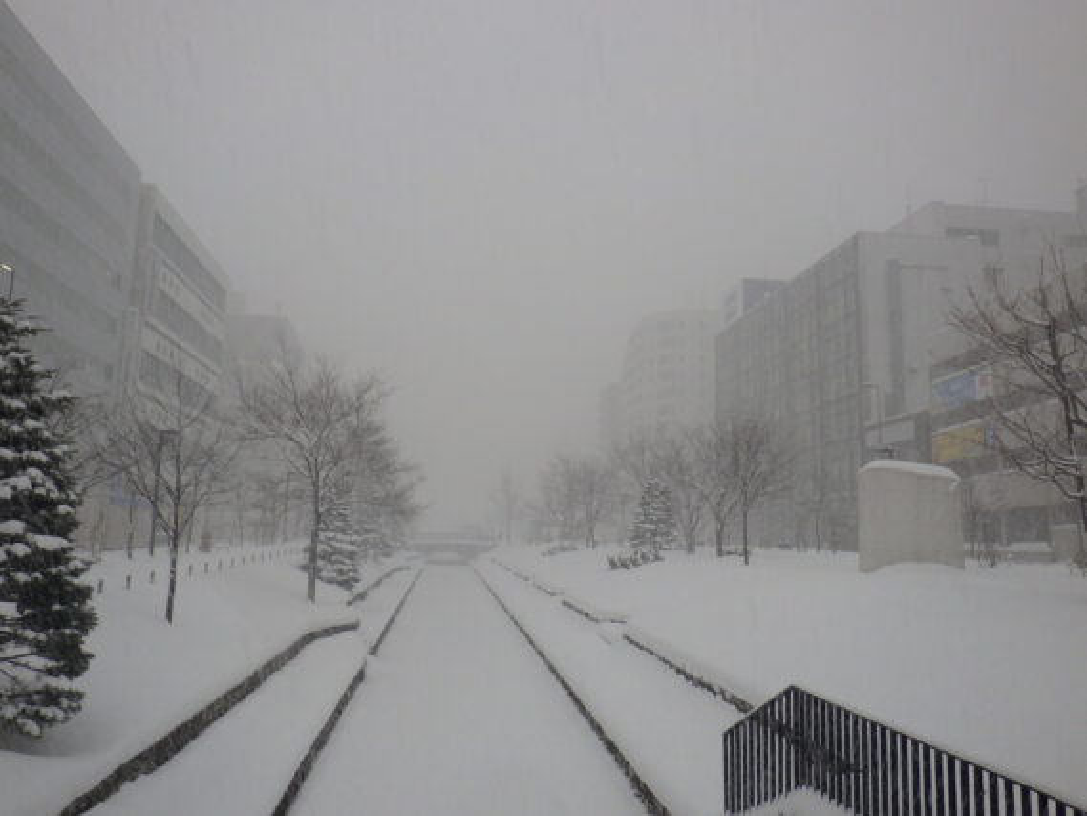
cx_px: 544
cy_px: 408
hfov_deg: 63.4
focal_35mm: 28
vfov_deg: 49.8
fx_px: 879
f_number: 3.5
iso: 125
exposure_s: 1/80
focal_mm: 5
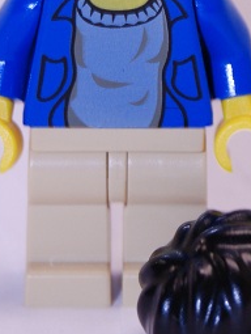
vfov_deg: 13.6
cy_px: 105
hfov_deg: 10.3
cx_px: 143
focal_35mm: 145
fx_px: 1397
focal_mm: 55
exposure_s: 1/30
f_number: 5.6
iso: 250
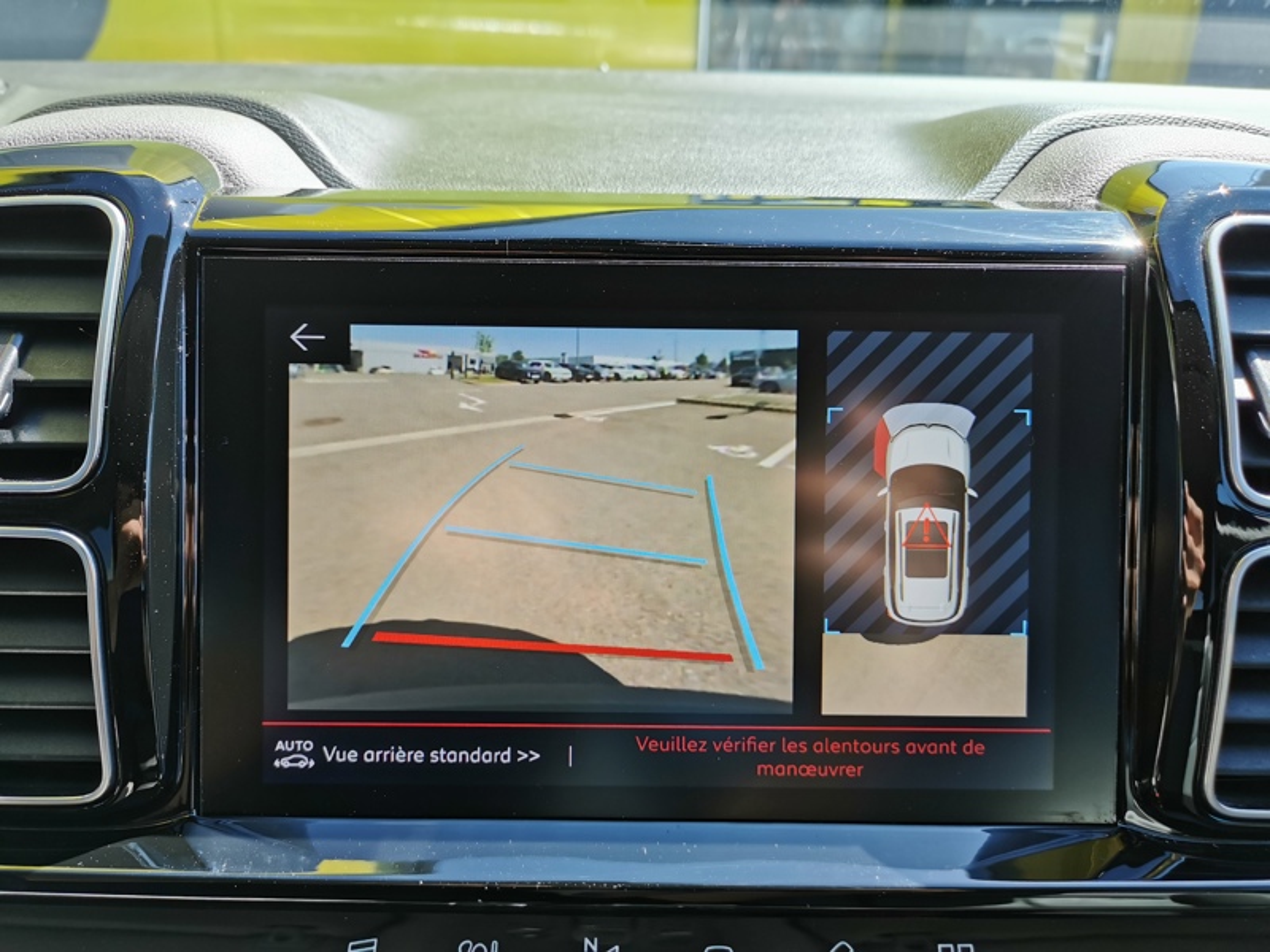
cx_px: 635
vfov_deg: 51.4
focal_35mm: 27
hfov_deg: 65.3
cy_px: 476
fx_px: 991
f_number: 1.8
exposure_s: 1/558
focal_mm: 5.58
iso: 50
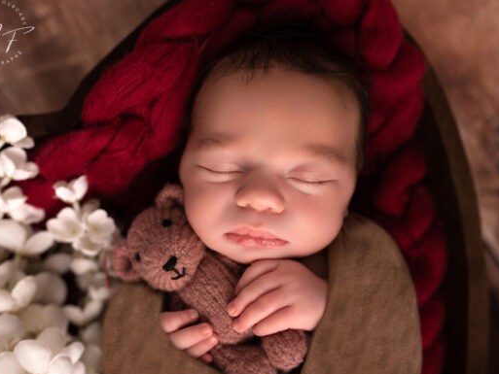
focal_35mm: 42
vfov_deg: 34.4
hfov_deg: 44.8
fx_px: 606
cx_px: 237
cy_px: 177
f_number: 2.8
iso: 100
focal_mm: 35
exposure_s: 1/160
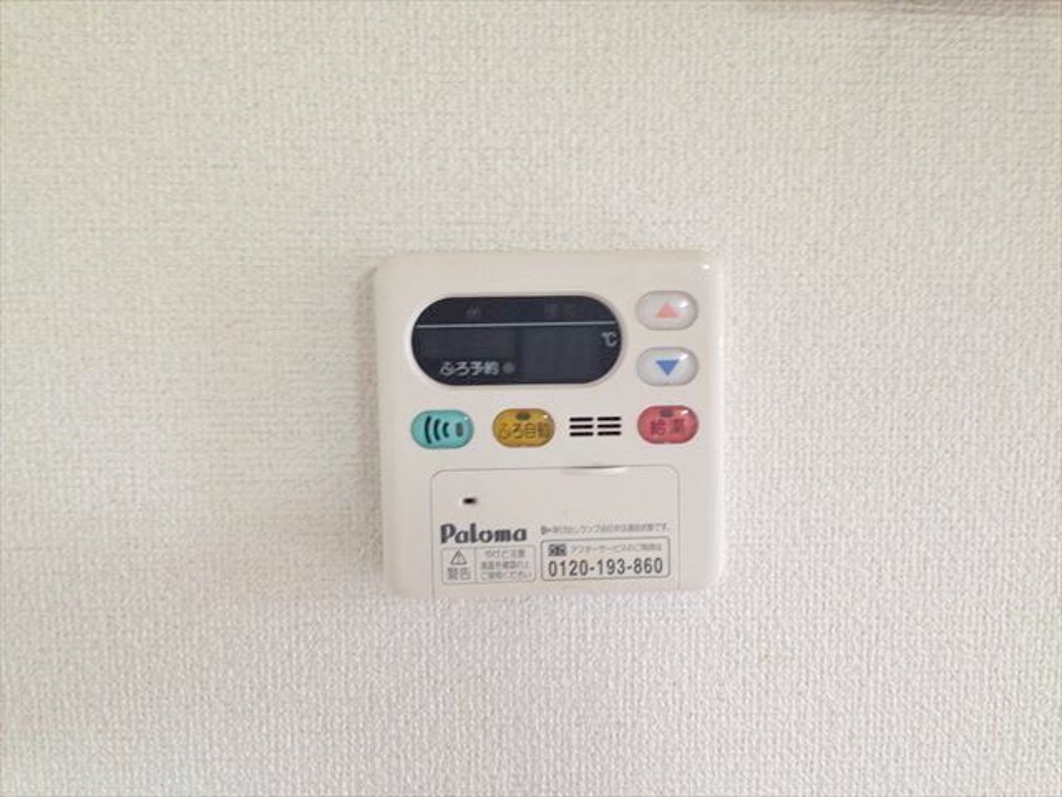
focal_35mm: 33
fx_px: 1012
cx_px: 531
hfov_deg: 55.4
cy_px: 398
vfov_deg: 42.9
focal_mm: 4.12
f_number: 2.4
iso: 160
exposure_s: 1/20
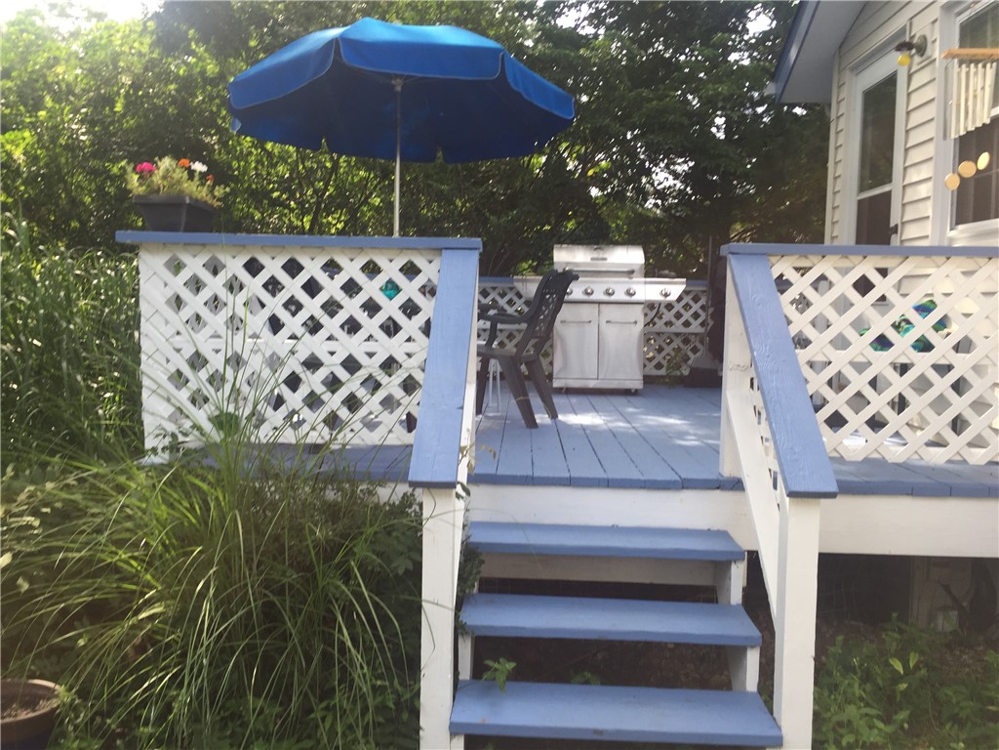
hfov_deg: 61.7
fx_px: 837
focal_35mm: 29
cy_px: 375
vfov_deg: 48.2
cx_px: 500
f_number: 2.2
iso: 32
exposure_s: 1/199
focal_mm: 4.15
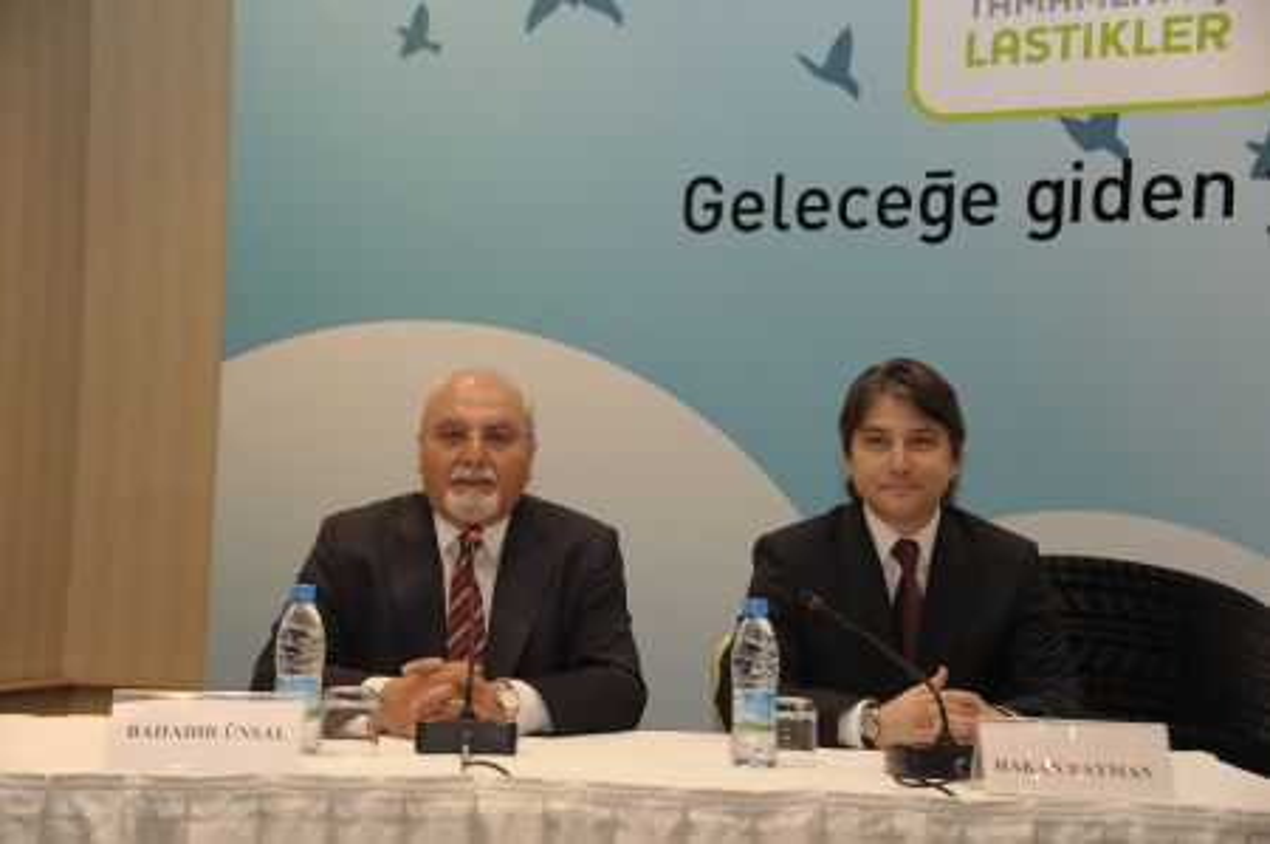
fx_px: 2396
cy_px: 422
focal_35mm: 68
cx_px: 635
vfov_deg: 20.0
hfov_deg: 29.7
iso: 800
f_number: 4.8
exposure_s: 1/40
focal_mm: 68
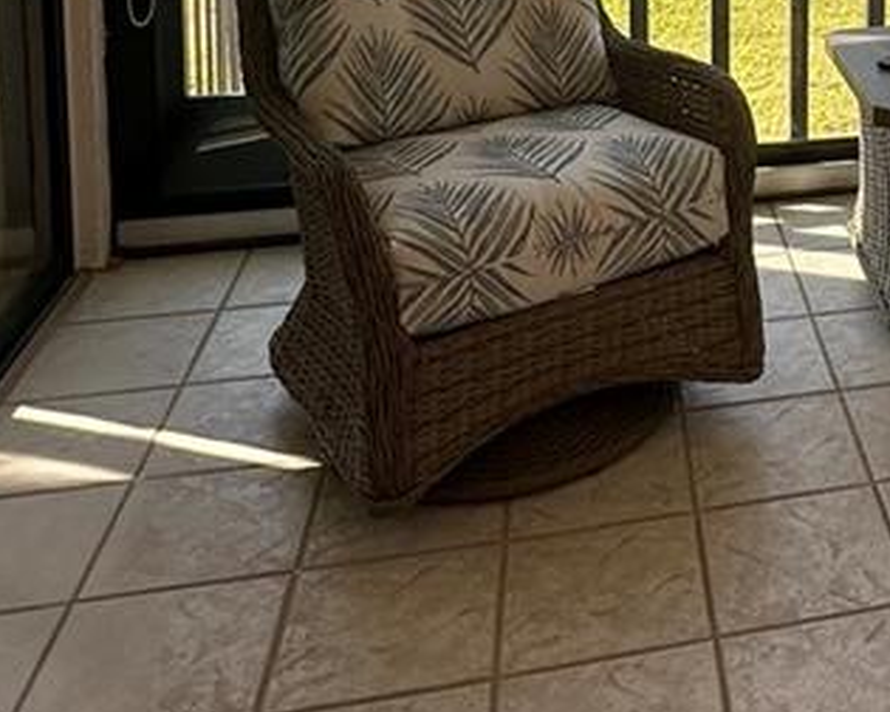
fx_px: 1370
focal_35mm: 52
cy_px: -198
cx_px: 944
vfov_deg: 25.4
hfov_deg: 32.3
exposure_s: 1/314
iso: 40
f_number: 2.2
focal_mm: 2.22
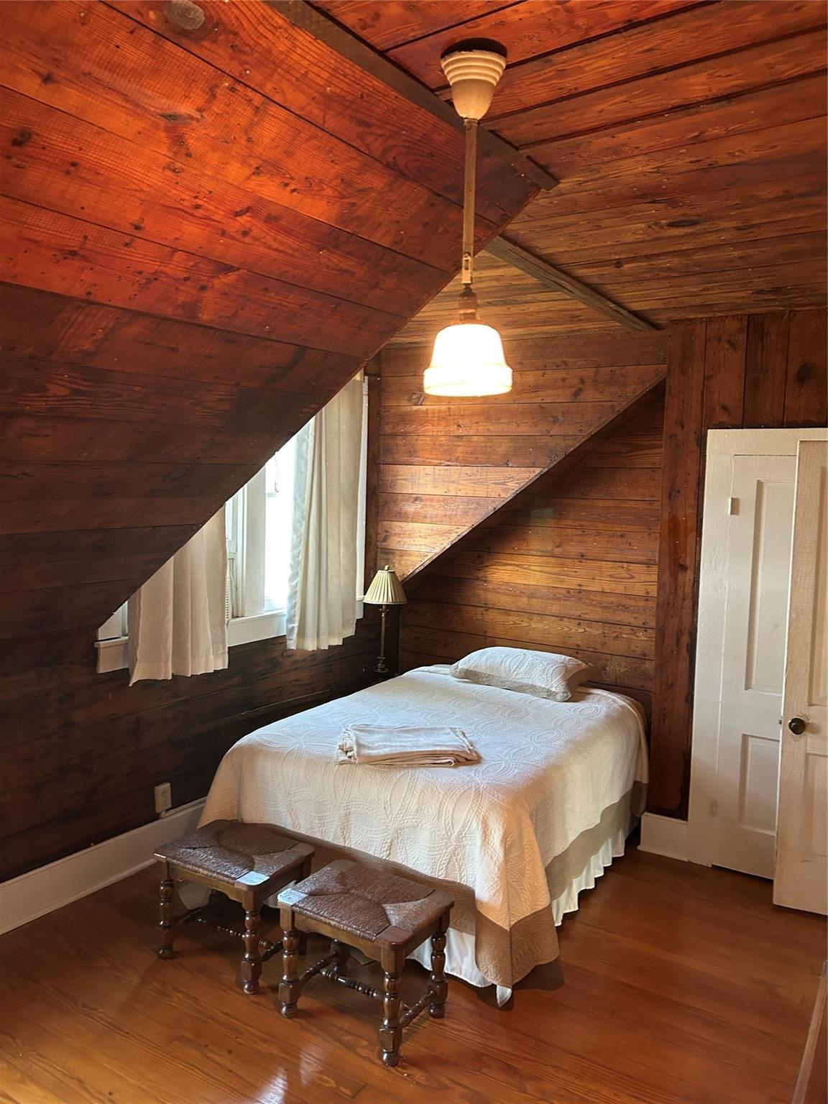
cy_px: 552
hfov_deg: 53.1
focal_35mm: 26
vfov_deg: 67.3
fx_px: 829
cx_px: 414
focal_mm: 5.7
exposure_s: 1/40
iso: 400
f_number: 1.5
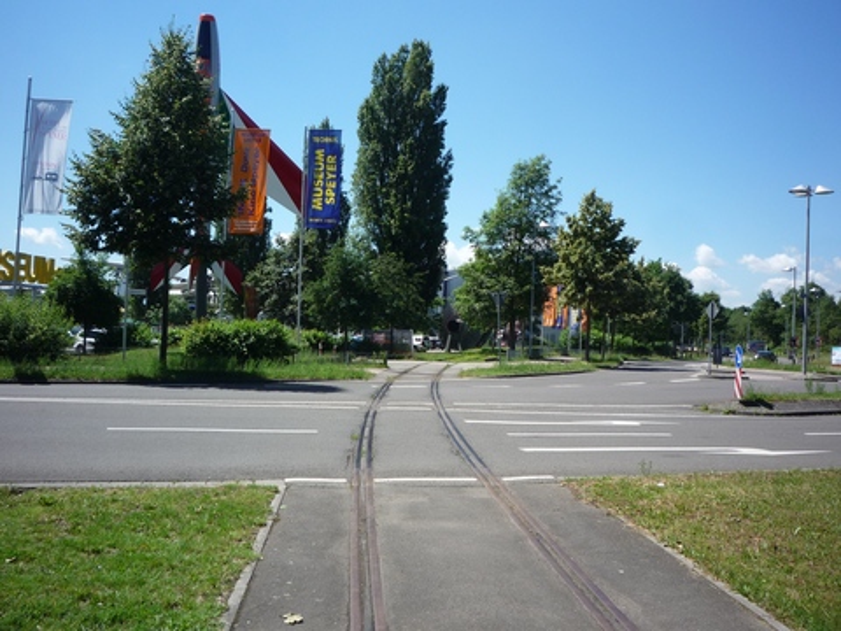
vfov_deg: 44.2
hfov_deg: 56.8
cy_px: 316
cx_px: 420
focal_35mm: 32
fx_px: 777
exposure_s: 1/400
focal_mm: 5.2
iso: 100
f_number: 4.5
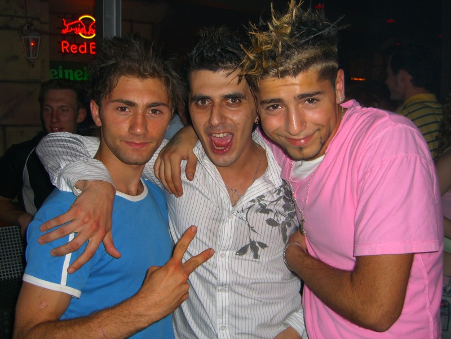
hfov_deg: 49.0
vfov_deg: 37.7
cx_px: 226
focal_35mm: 38
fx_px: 495
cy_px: 170
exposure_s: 1/60
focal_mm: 7.9
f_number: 2.8
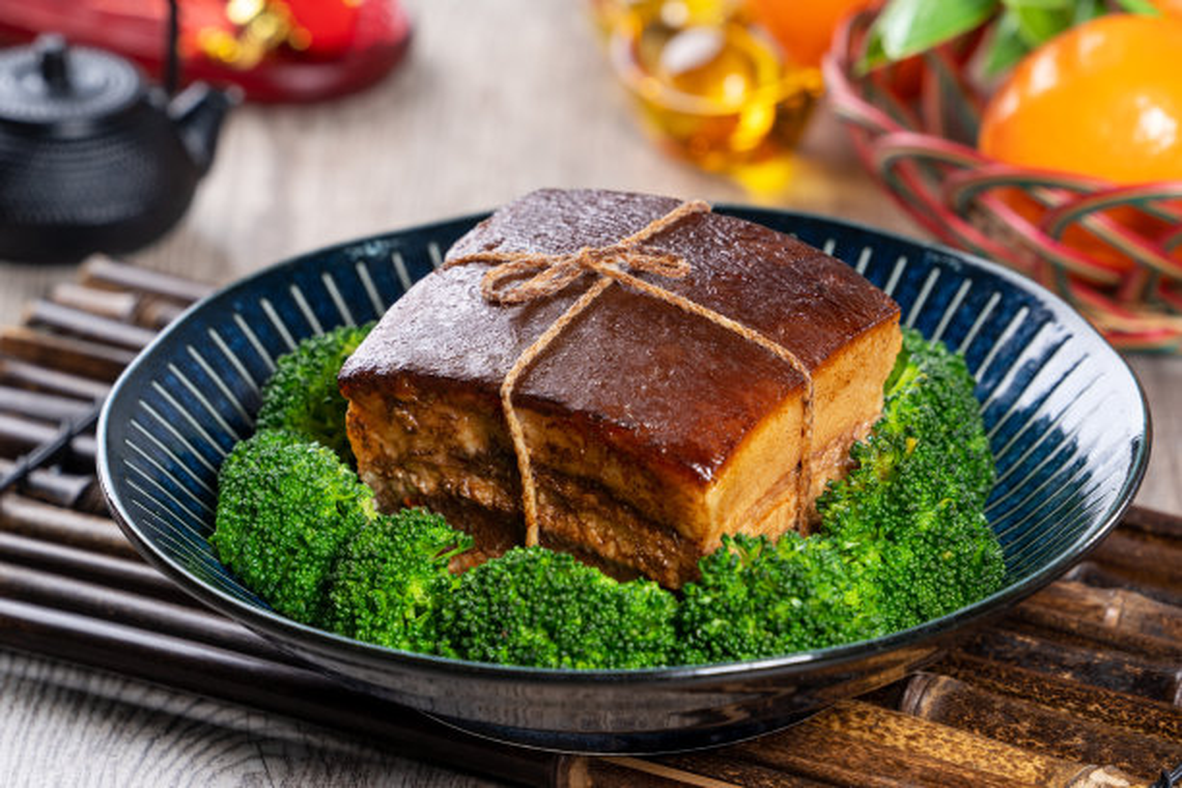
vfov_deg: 6.0
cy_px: 394
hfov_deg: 9.0
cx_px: 591
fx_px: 7485
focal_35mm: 228
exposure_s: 1/60
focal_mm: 228
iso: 100
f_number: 9
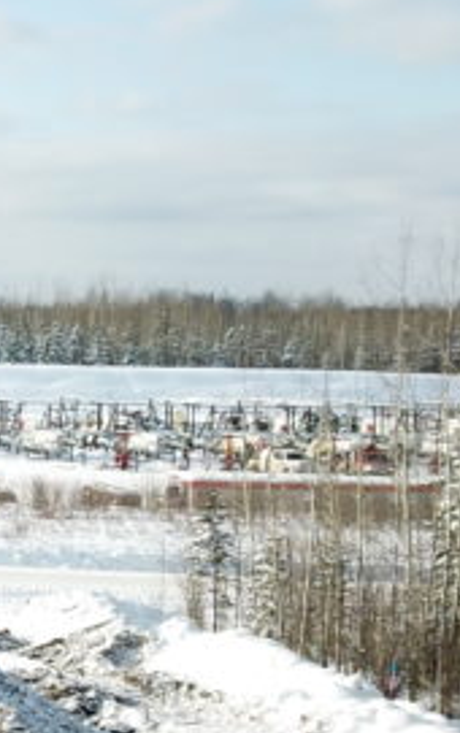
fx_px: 2081
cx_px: -555
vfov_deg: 19.9
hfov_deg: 11.1
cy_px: 498
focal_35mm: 104
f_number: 2.2
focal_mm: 4.73
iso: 100
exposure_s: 1/1066
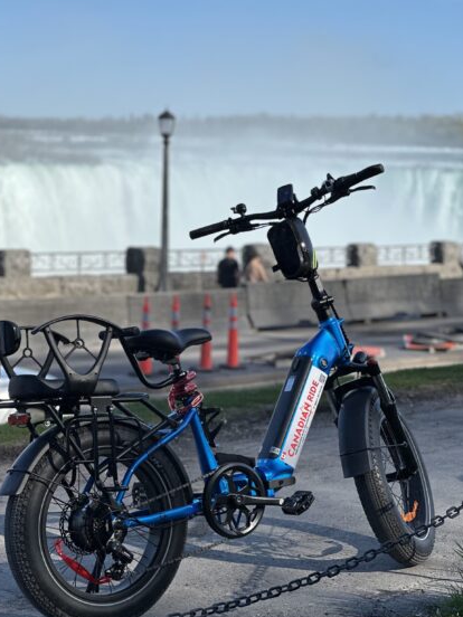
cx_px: 227
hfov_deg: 18.4
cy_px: 319
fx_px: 1427
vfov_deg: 24.4
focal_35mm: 80
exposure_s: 1/717
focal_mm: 9
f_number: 2.8
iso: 32
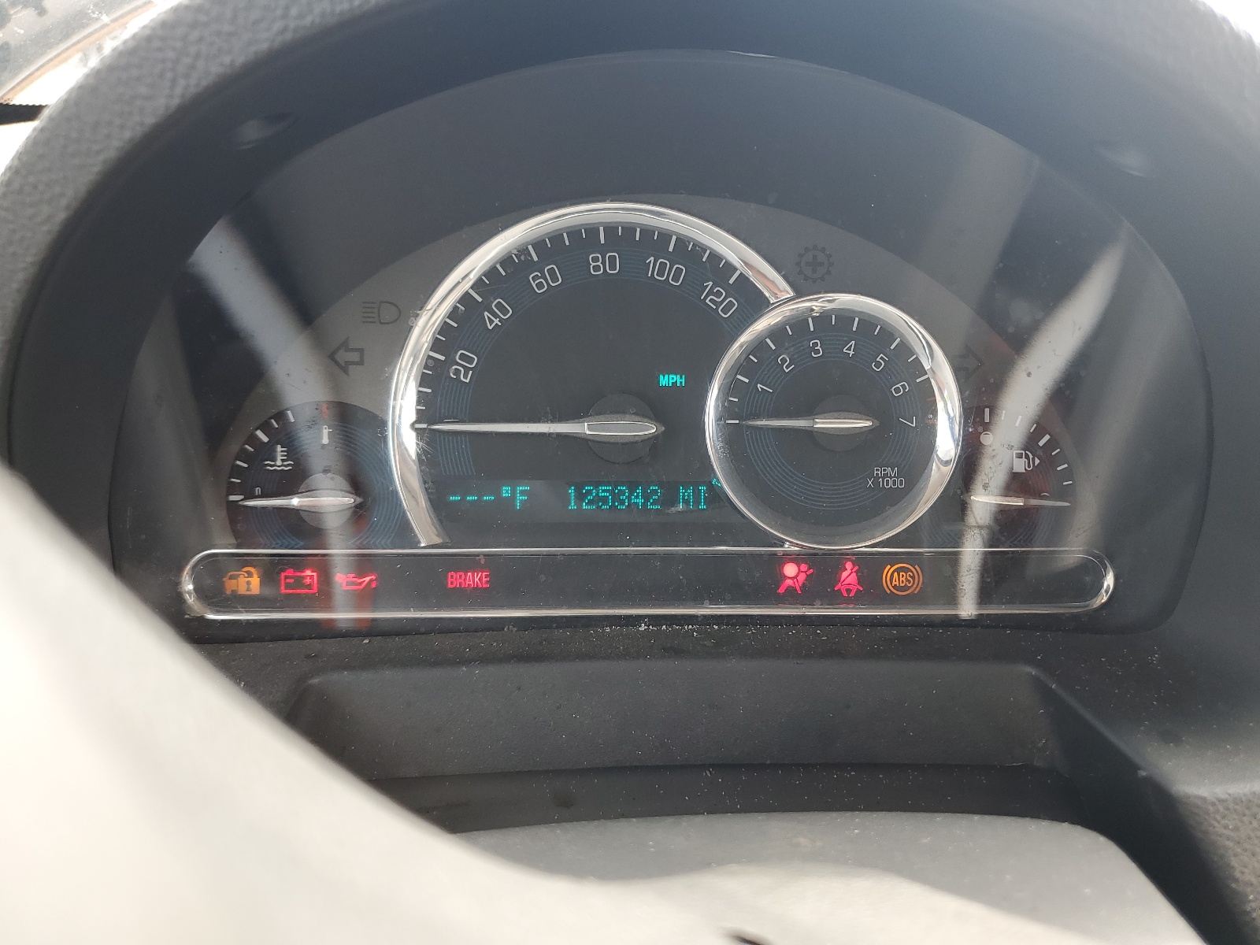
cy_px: 472
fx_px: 946
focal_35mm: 26
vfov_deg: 53.1
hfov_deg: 67.3
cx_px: 630
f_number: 1.5
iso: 54
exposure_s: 1/100
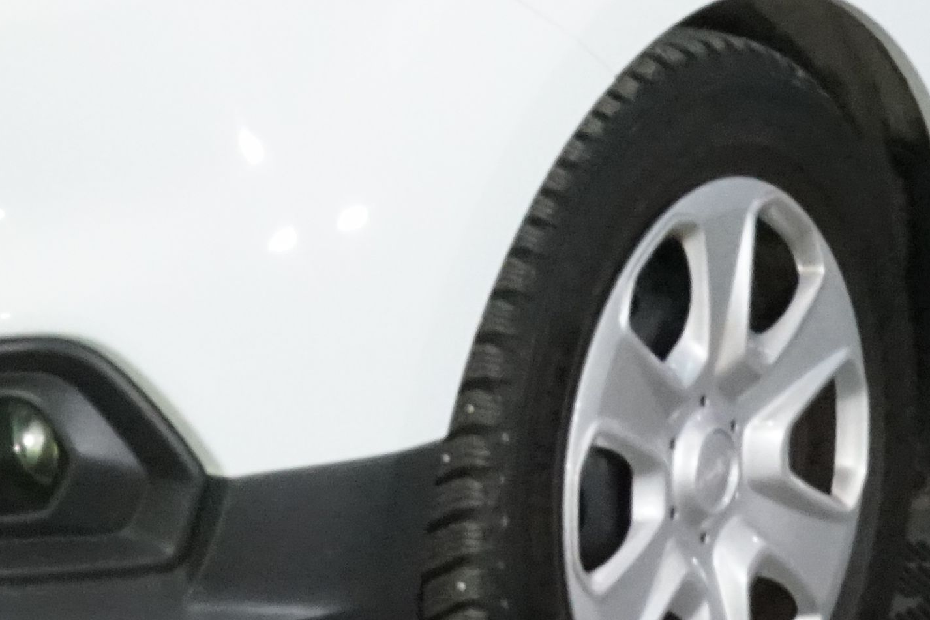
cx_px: 366
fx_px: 6304
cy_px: -345
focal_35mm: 244
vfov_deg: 5.6
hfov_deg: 8.4
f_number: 29
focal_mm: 58
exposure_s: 1/20
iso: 6400
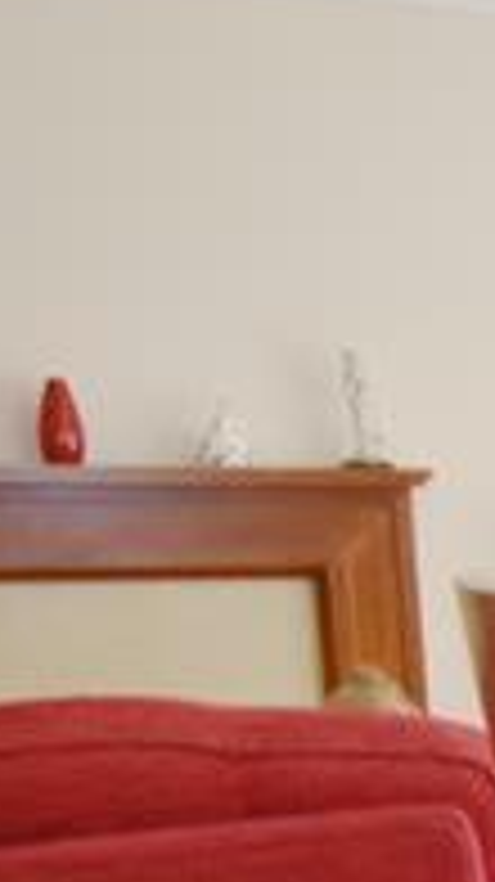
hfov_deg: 10.1
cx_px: 1548
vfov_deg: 25.0
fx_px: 1917
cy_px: 832
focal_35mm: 82
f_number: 4
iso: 400
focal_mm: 10
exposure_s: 1/250
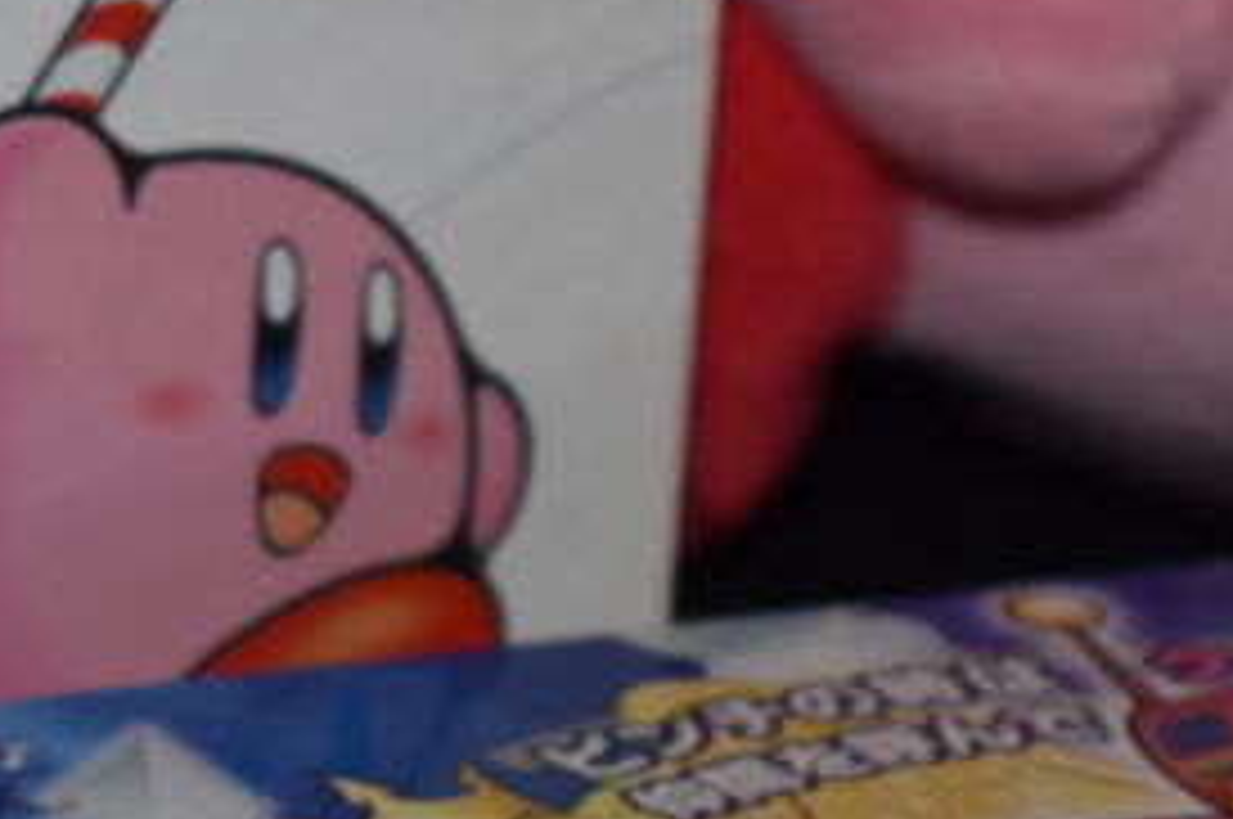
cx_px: 171
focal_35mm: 309
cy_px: 425
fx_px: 10566
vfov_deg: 4.4
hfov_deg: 6.7
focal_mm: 55
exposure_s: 1/60
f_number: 5.6
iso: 500
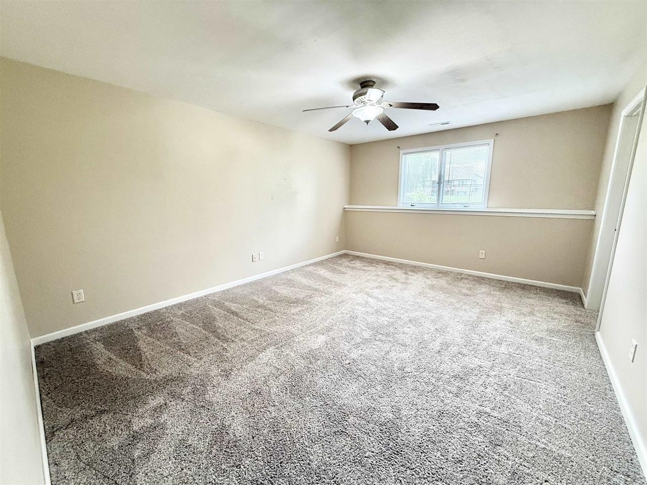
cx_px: 324
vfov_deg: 85.7
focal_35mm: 14
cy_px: 242
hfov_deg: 102.1
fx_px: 262
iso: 400
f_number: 2.2
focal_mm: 2.22
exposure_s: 1/120
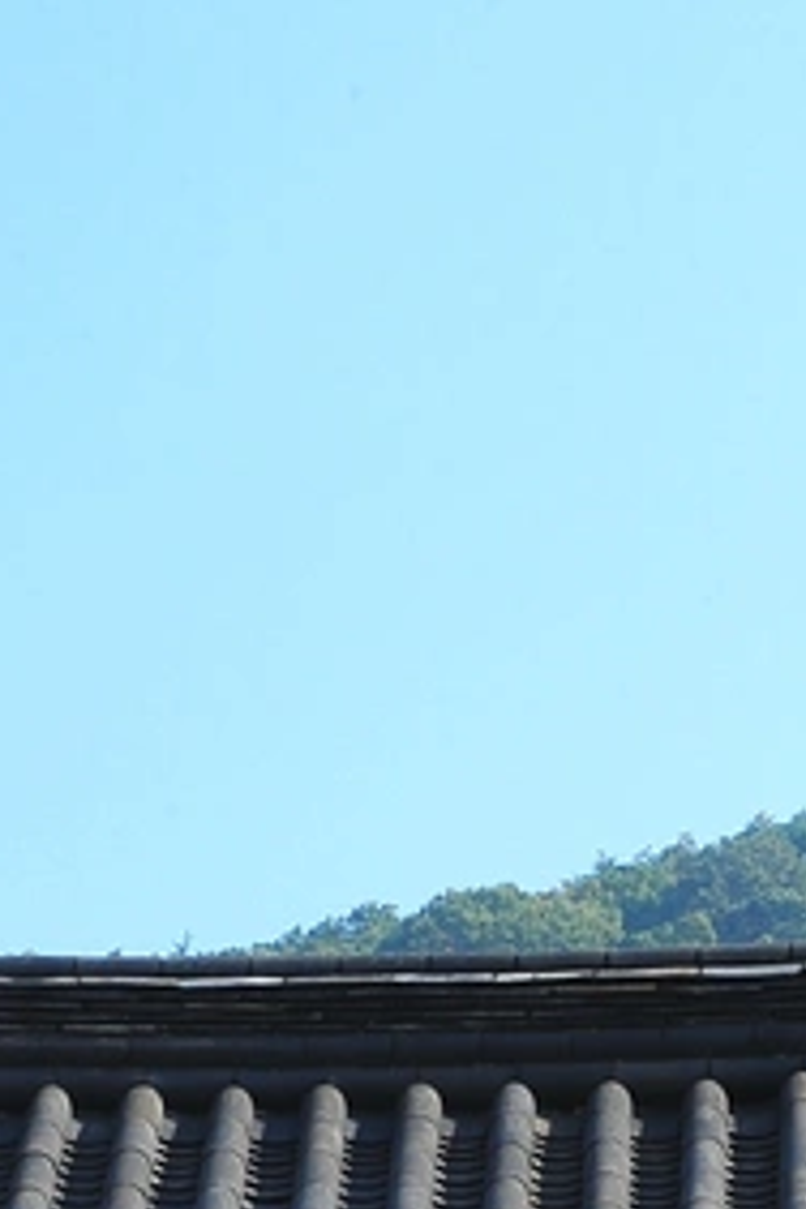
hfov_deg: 6.6
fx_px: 6850
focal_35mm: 204
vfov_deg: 9.5
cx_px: -457
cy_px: 2259
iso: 200
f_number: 22
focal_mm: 48
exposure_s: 1/25
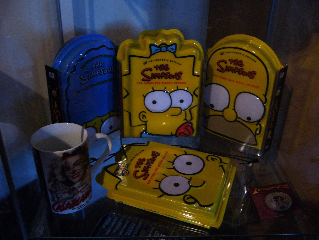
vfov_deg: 40.7
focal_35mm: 35
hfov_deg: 52.6
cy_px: 120
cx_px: 160
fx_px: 323
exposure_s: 1/8
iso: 80
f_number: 2.8
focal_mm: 5.8
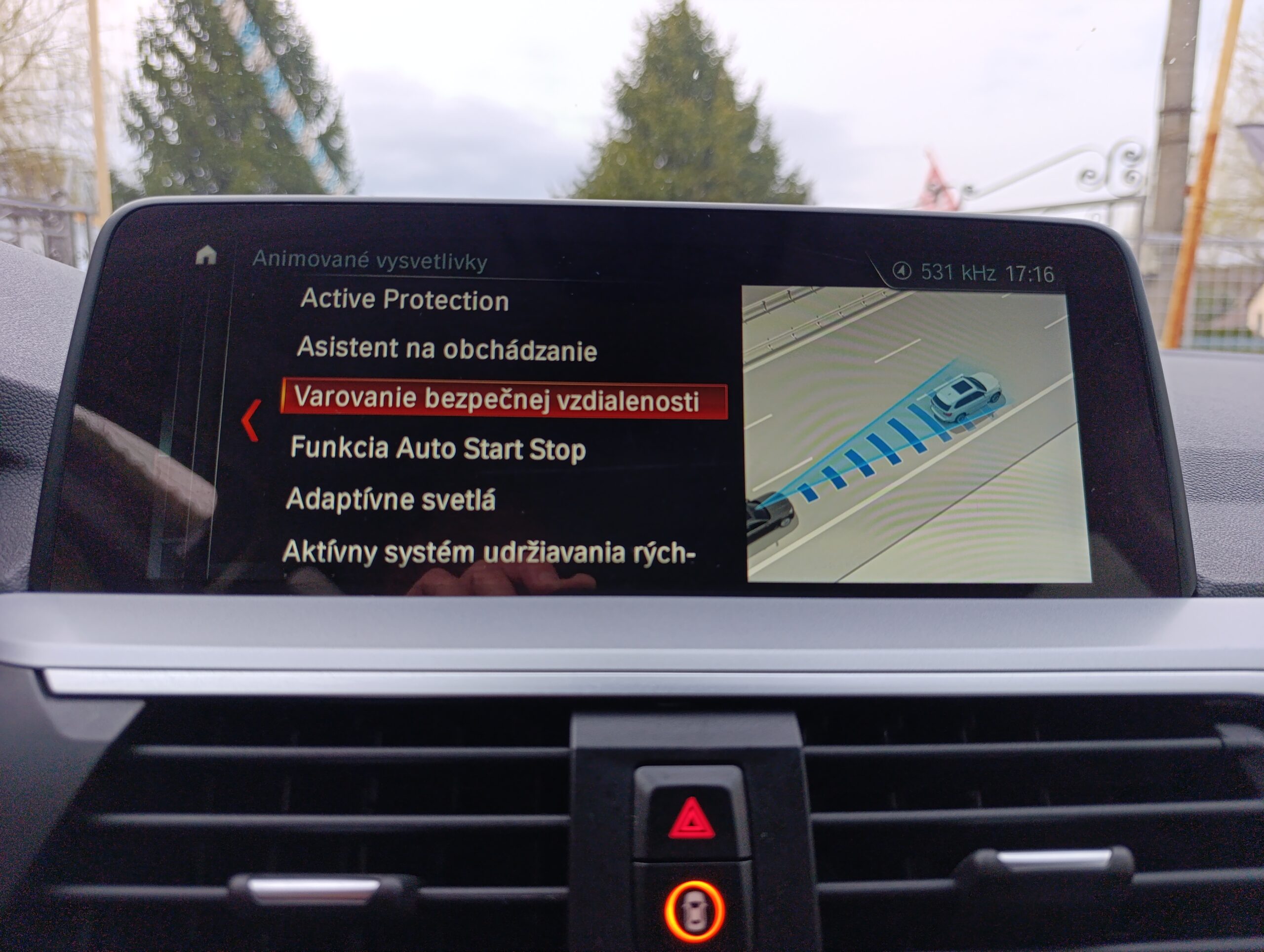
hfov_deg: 73.8
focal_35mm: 23
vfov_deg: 59.0
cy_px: 476
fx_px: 841
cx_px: 632
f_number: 1.6
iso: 250
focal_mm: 6.14
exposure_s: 1/100
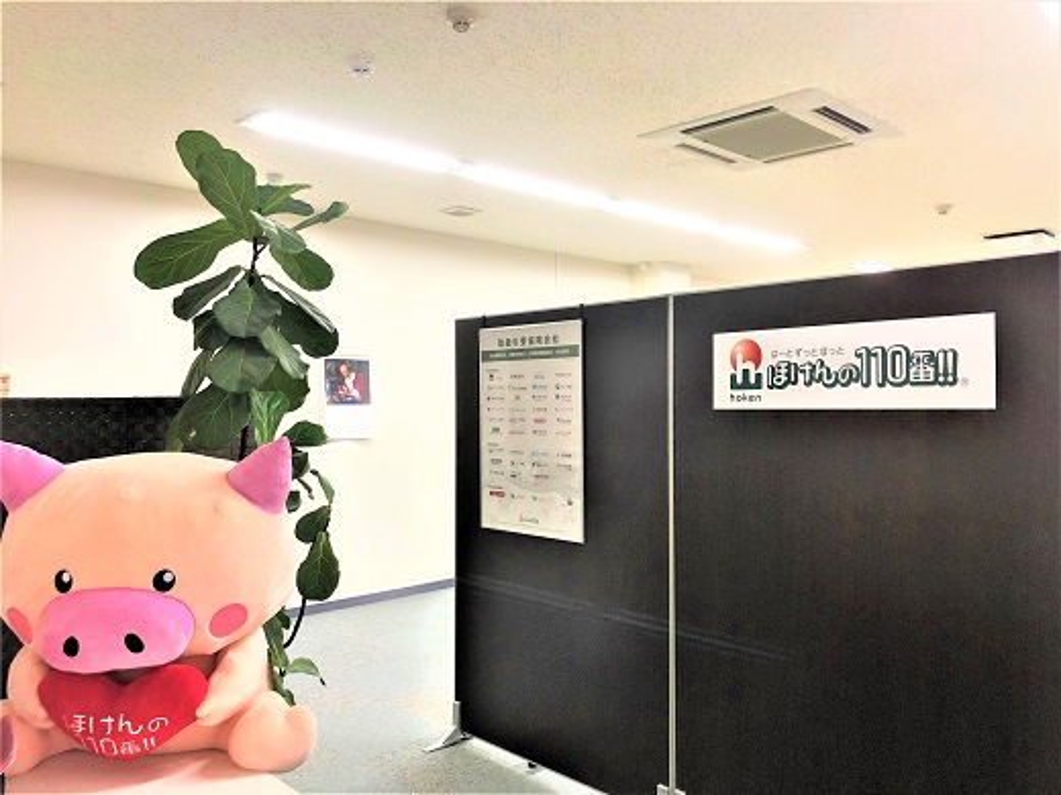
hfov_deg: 63.4
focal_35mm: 28
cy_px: 398
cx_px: 530
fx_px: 858
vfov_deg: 49.7
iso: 40
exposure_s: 1/30
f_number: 1.8
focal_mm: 3.99
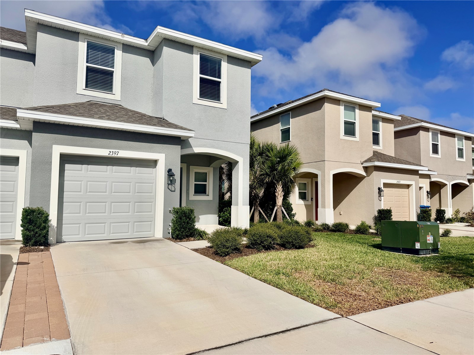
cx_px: 237
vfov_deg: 56.8
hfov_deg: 71.6
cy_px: 178
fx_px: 329
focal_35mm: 24
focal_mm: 6.76
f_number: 1.78
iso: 80
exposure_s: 1/14286
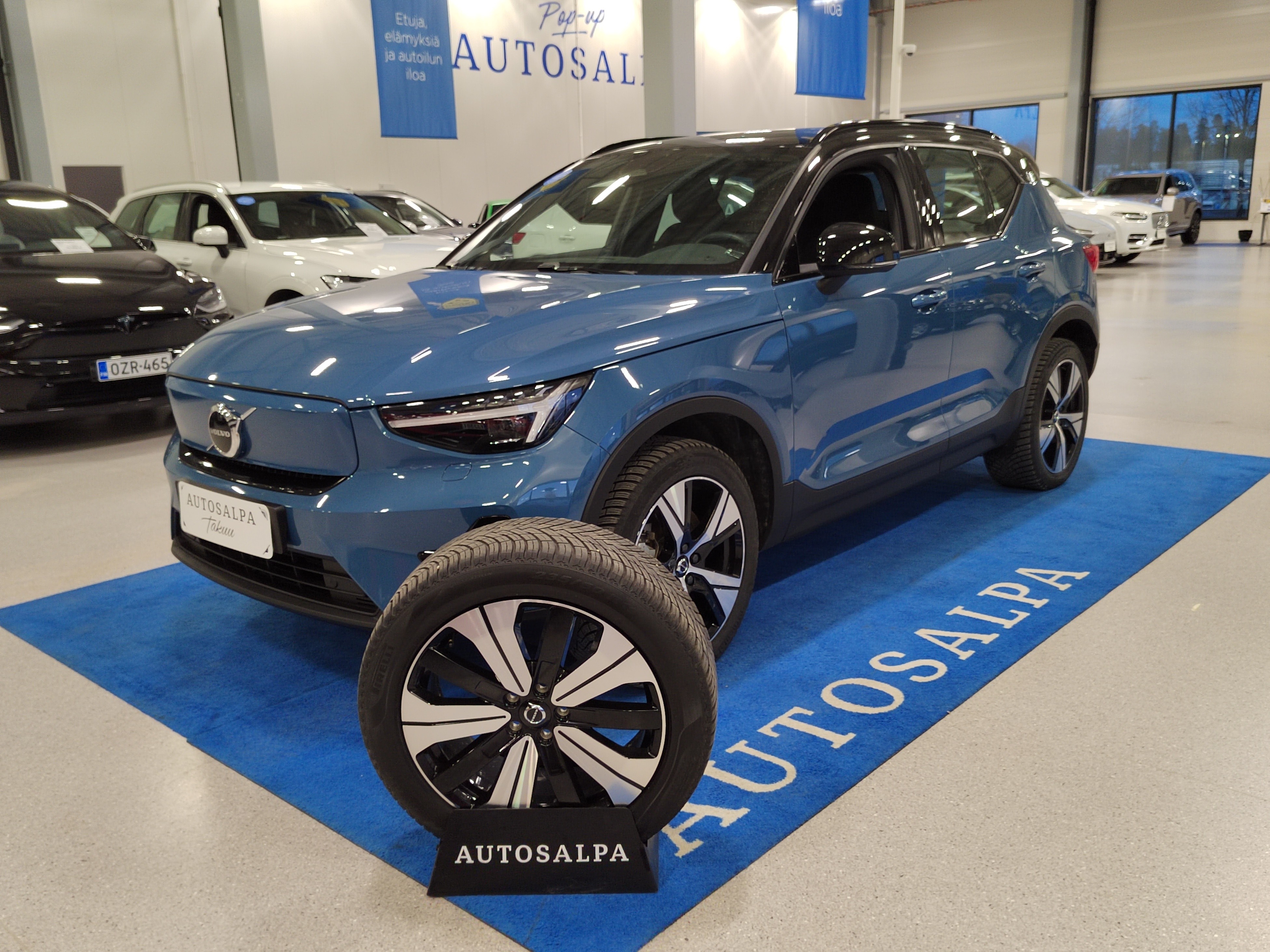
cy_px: 476
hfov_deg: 61.7
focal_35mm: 29
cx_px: 635
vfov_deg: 48.2
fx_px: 1064
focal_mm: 5.52
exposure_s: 1/100
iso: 797
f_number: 1.9
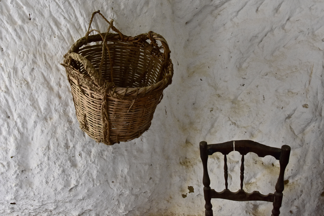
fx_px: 351
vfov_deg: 34.2
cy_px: 108
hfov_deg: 49.6
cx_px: 162
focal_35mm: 39
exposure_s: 1/45
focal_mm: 26
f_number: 11
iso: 1600
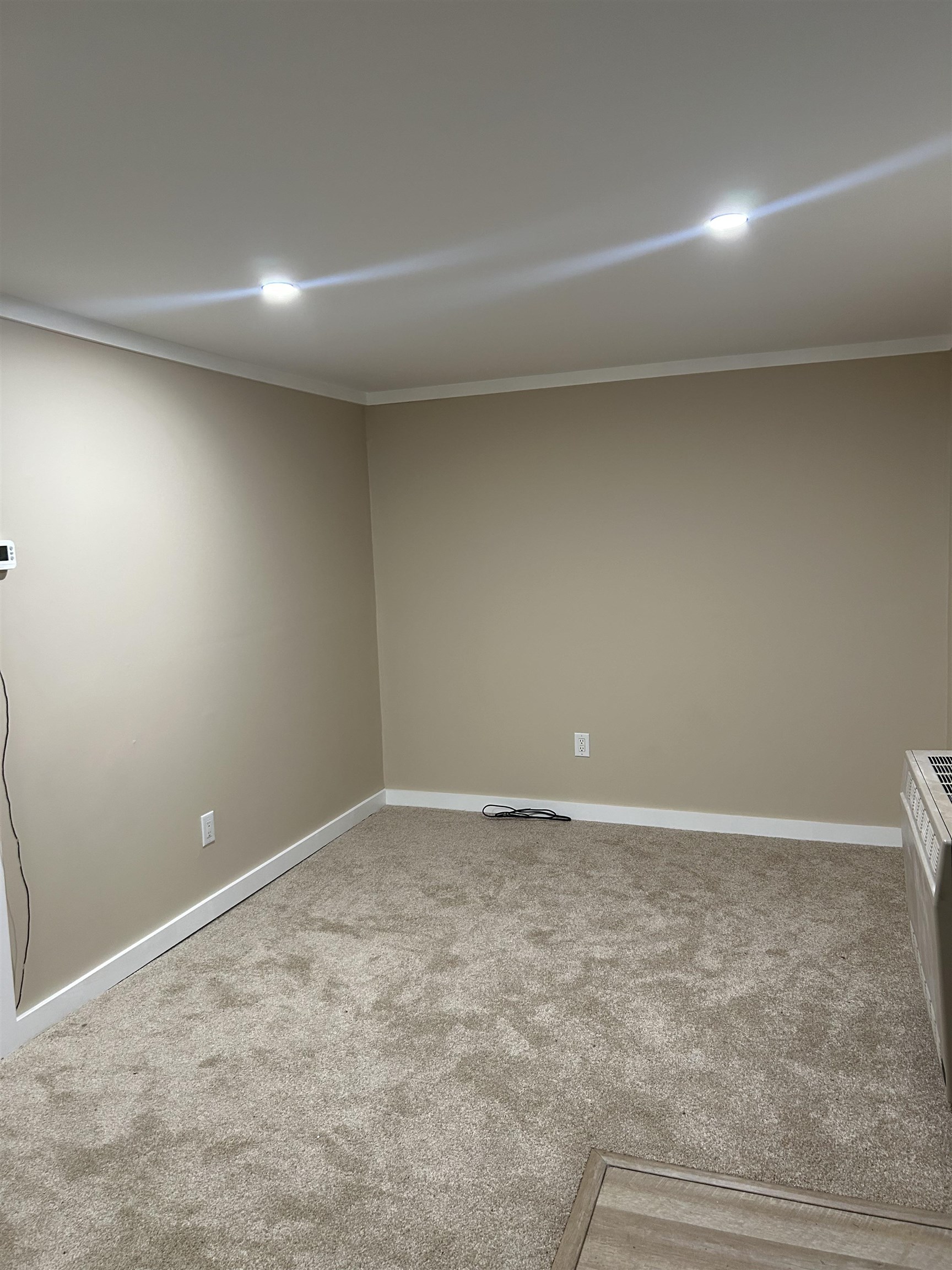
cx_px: 476
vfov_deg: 67.3
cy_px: 635
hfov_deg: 53.1
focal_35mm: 26
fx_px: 953
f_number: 1.5
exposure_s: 1/60
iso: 160
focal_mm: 5.7
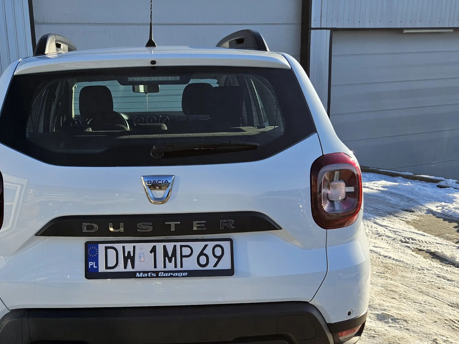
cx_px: 154
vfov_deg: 35.1
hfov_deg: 45.1
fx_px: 544
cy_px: 198
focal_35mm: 41
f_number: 1.8
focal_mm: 5.4
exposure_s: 1/1276
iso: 40
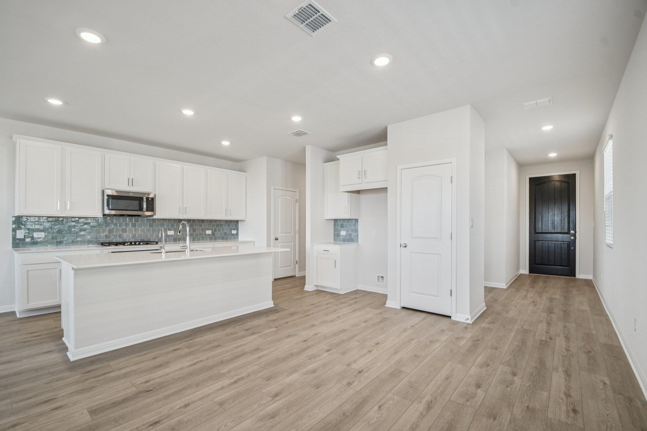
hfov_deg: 100.4
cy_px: 216
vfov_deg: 77.3
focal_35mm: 15
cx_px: 324
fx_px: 270
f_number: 8
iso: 400
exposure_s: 1/20
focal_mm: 10
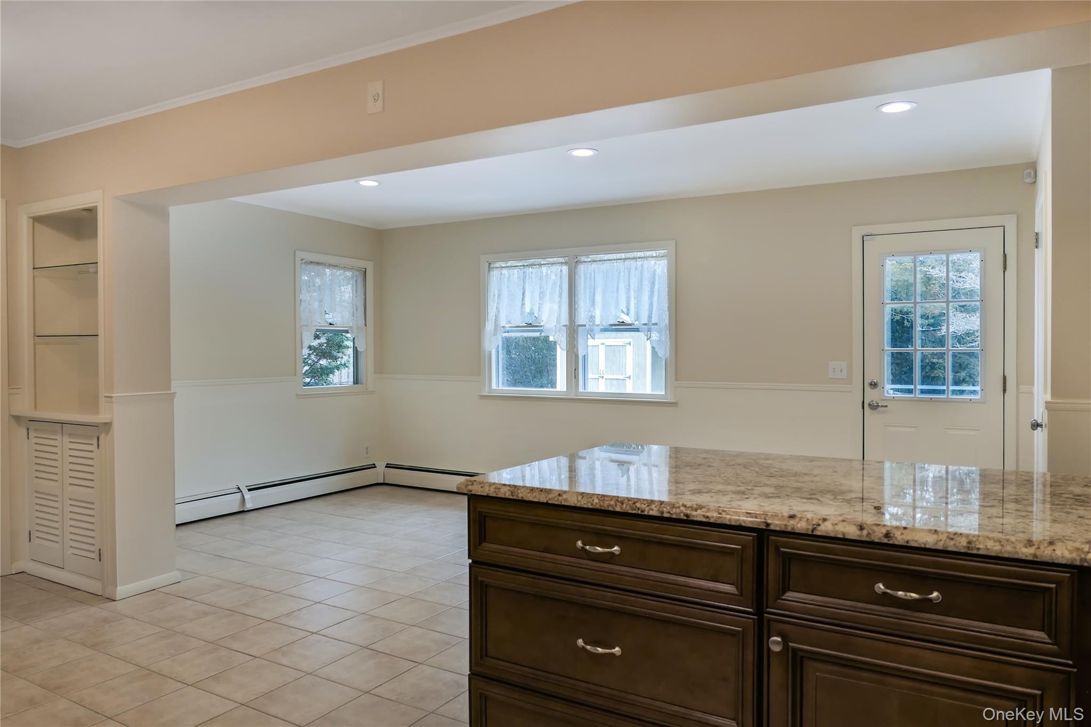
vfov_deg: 53.1
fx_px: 727
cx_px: 546
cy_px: 364
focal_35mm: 24
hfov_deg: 73.7
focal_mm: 8.8
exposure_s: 1/125
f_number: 2.2
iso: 125
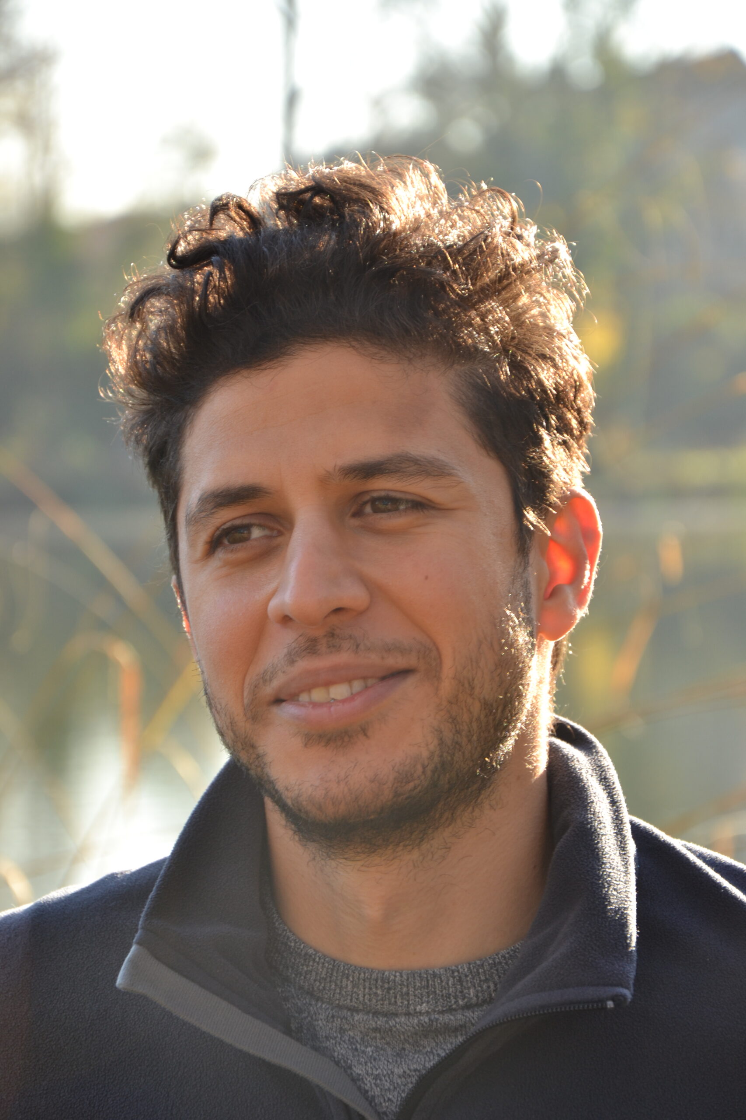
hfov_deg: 9.3
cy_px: 560
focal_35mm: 147
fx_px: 4568
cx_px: 373
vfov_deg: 14.0
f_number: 5.6
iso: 200
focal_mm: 98
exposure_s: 1/160
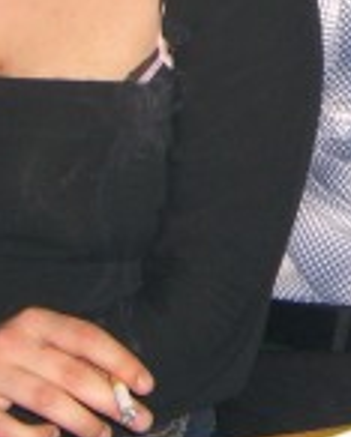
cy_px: -171
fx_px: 1972
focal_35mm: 152
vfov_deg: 12.2
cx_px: 486
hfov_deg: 9.9
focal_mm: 7.9
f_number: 2.8
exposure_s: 1/60
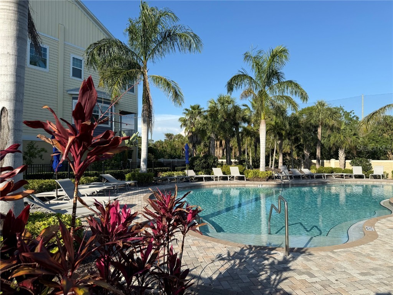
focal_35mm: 24
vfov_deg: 56.8
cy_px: 148
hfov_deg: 71.6
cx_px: 196
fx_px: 272
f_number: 1.78
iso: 80
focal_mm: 6.76
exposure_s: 1/3759
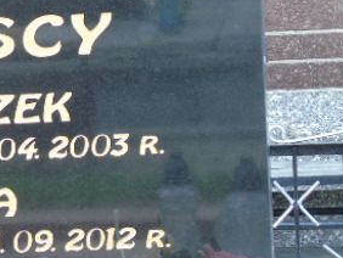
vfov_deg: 6.1
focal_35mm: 245
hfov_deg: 8.0
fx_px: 2430
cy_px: 144
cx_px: -40
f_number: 4.4
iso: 100
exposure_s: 1/30
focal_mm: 19
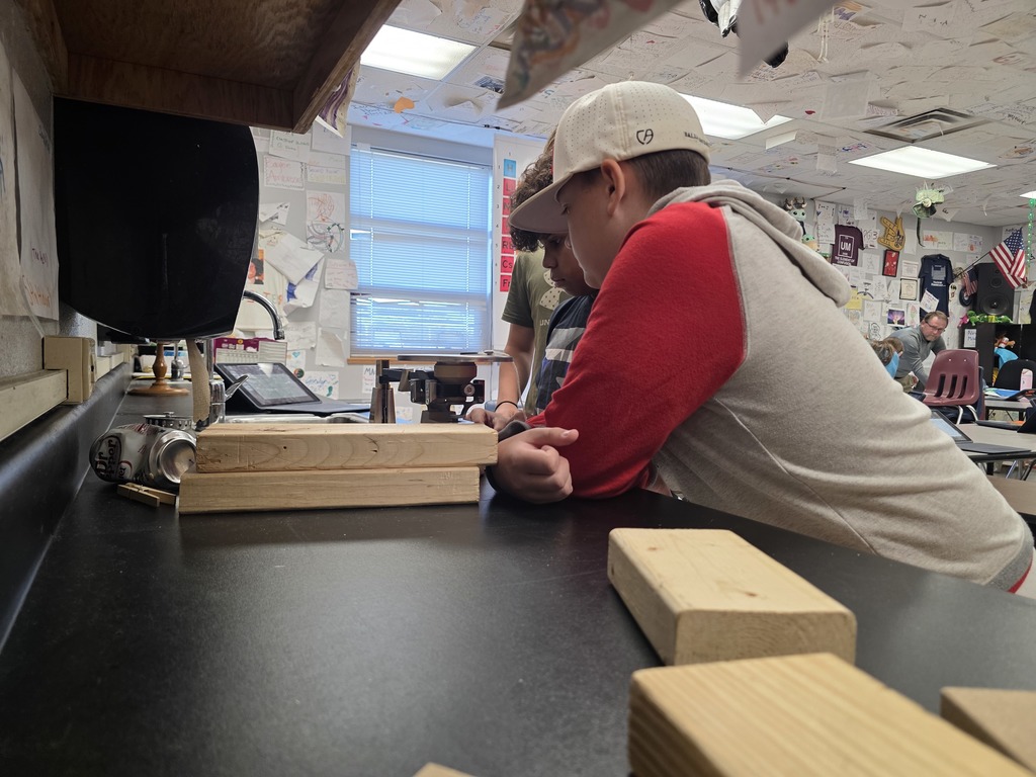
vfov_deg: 58.9
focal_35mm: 23
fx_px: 688
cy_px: 388
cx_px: 518
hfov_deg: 73.9
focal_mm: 6.3
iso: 160
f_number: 1.7
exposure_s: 1/120
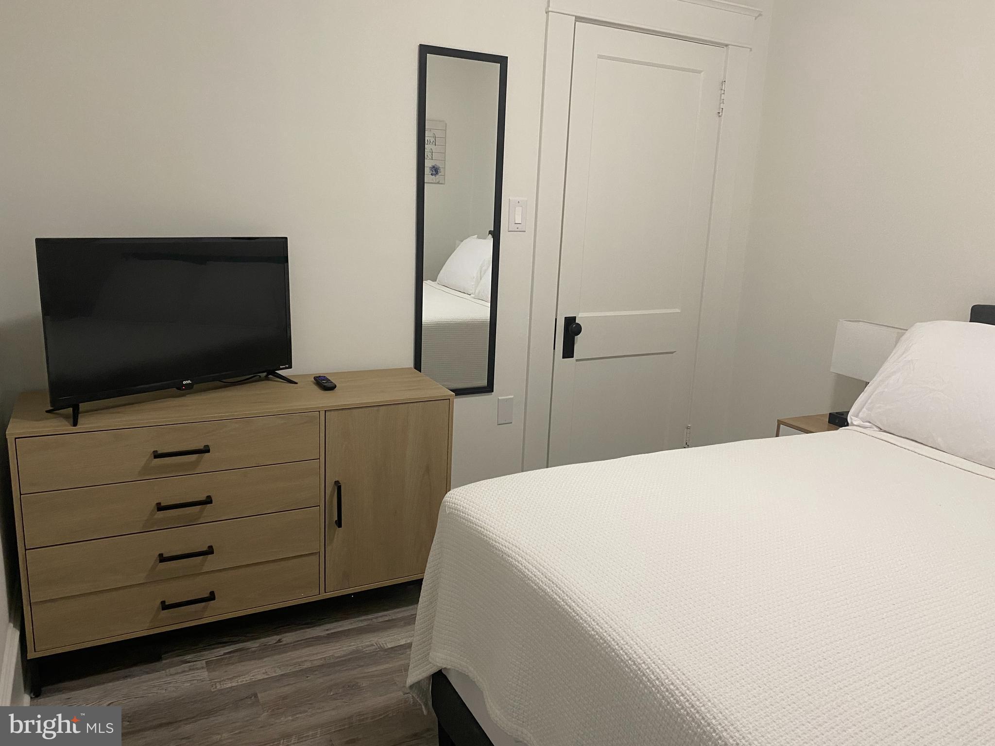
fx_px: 747
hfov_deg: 67.3
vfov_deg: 53.1
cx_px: 498
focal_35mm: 26
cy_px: 373
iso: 200
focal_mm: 4.25
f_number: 1.8
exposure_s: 1/60
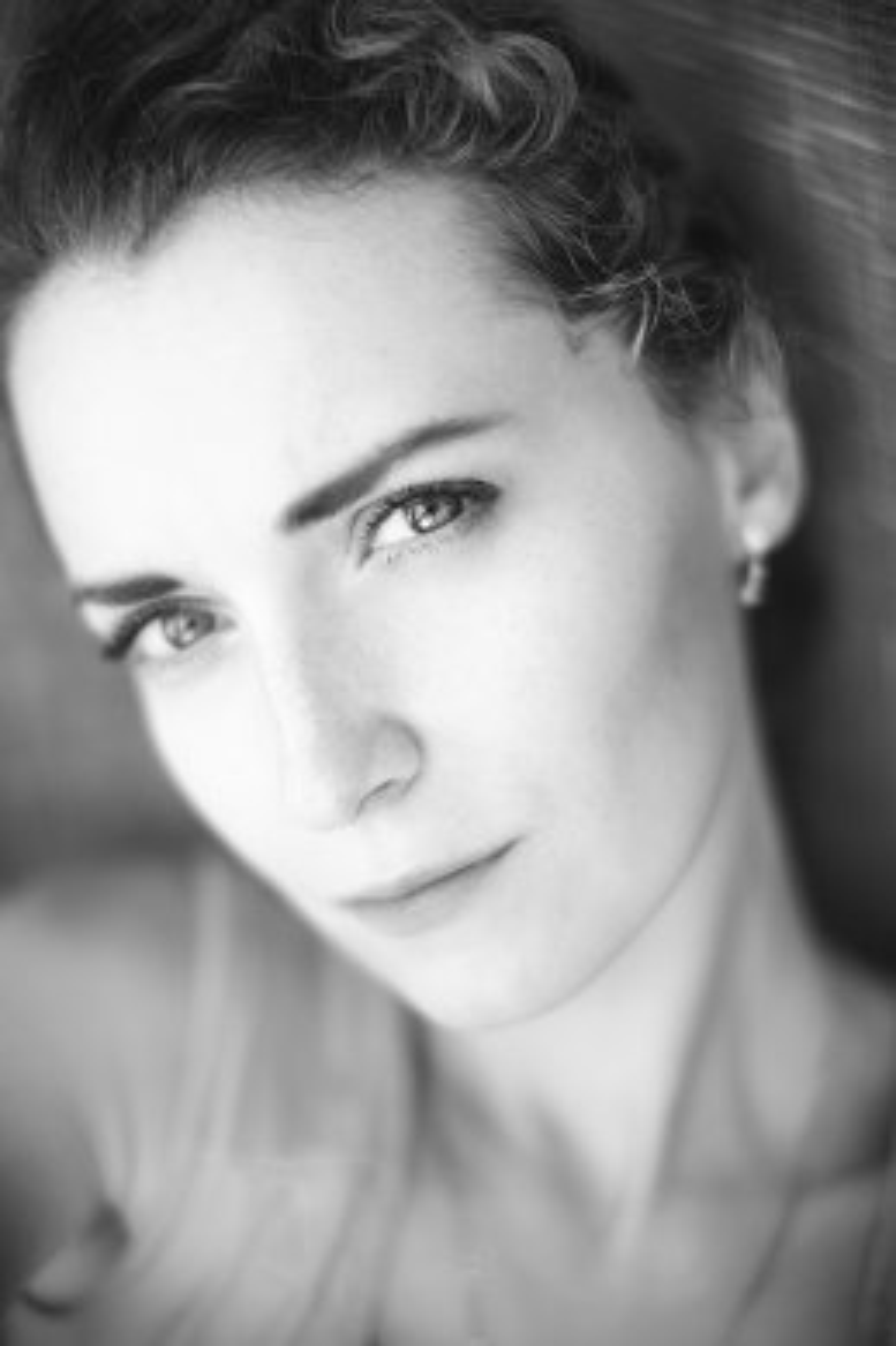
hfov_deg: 27.0
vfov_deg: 39.6
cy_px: 673
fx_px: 1868
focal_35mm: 50
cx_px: 448
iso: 200
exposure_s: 1/2000
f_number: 1.4
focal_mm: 50
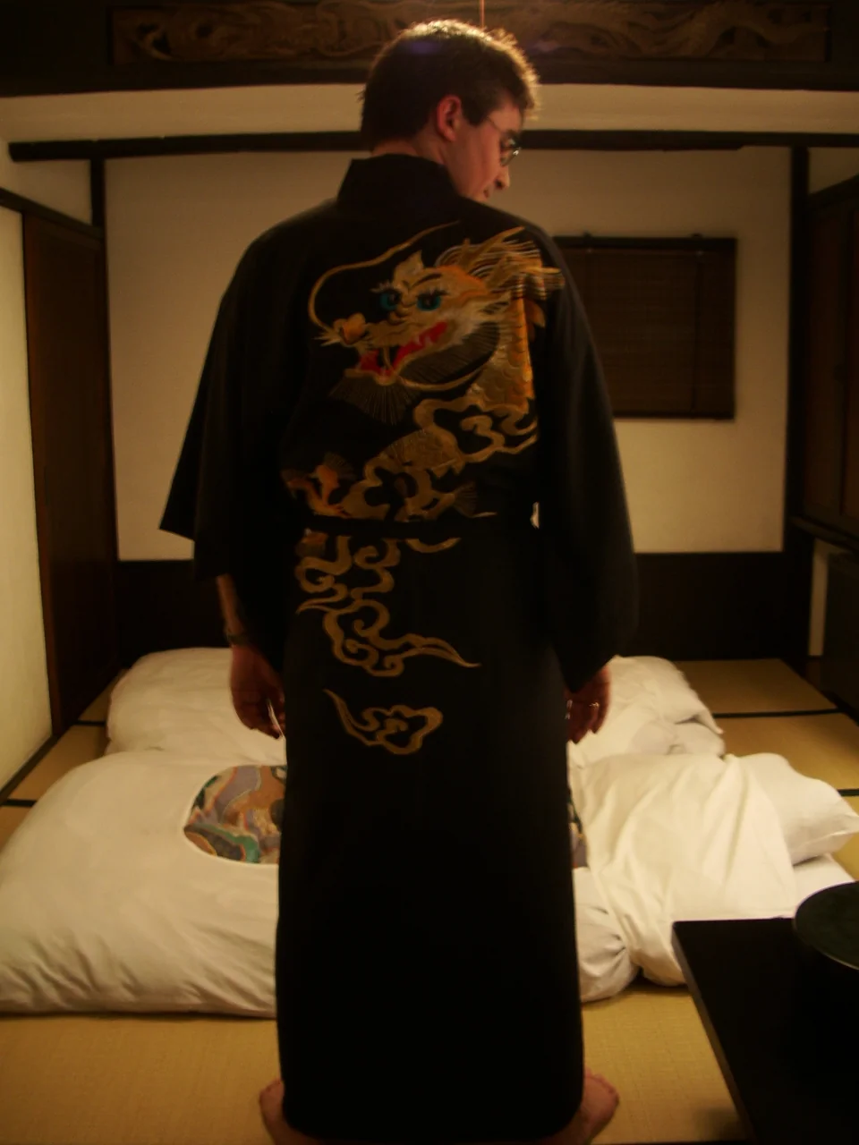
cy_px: 572
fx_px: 1158
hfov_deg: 40.7
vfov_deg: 52.6
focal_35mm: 35
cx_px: 430
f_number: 2.6
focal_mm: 5.8
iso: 100
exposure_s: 1/4
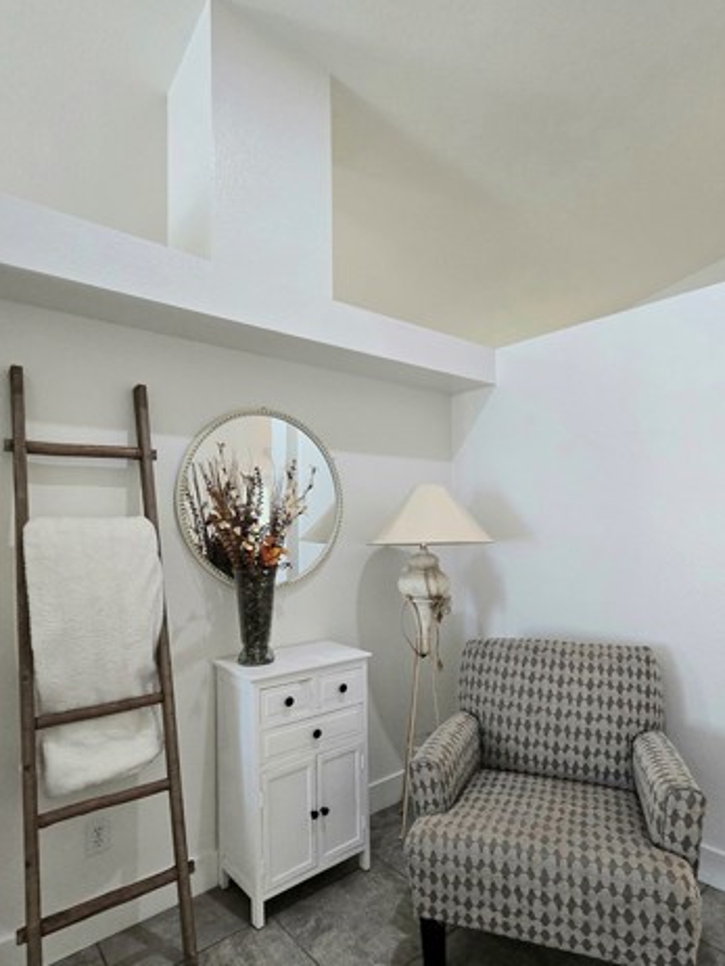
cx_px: 399
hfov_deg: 71.5
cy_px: 514
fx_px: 502
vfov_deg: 87.6
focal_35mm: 18
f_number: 2.2
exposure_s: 1/60.2
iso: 320
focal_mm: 2.2
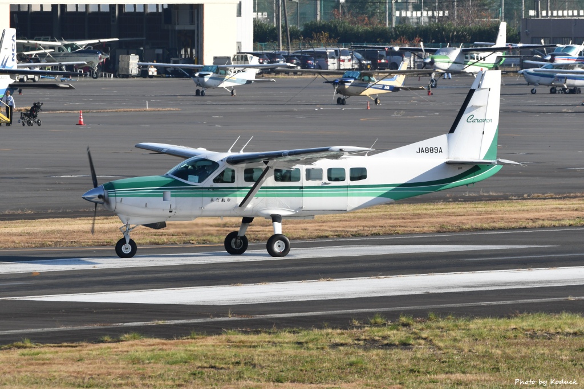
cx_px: 292
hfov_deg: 3.8
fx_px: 8761
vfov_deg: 2.5
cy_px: 194
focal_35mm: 540
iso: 400
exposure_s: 1/800
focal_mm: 360
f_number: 8
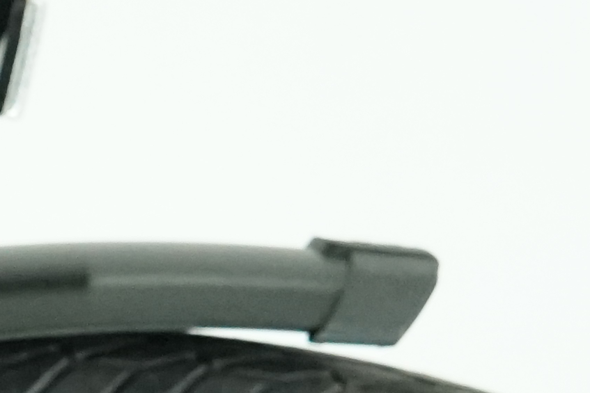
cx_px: -324
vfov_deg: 5.5
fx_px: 4065
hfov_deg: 8.1
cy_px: 491
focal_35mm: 248
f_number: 6.3
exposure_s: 1/200
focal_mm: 35
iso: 3200
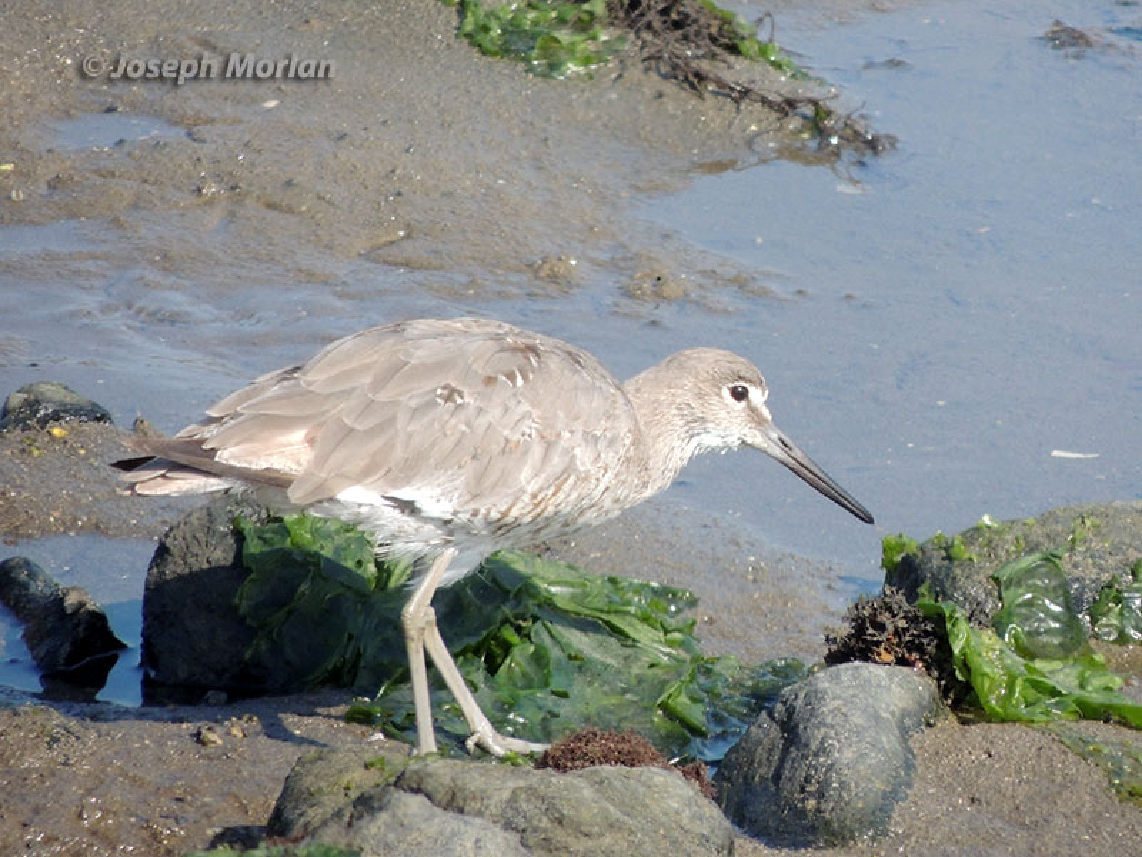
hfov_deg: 2.0
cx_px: 571
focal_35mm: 1000
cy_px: 428
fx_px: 32991
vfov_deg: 1.5
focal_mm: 180
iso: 400
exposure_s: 1/800
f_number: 5.9
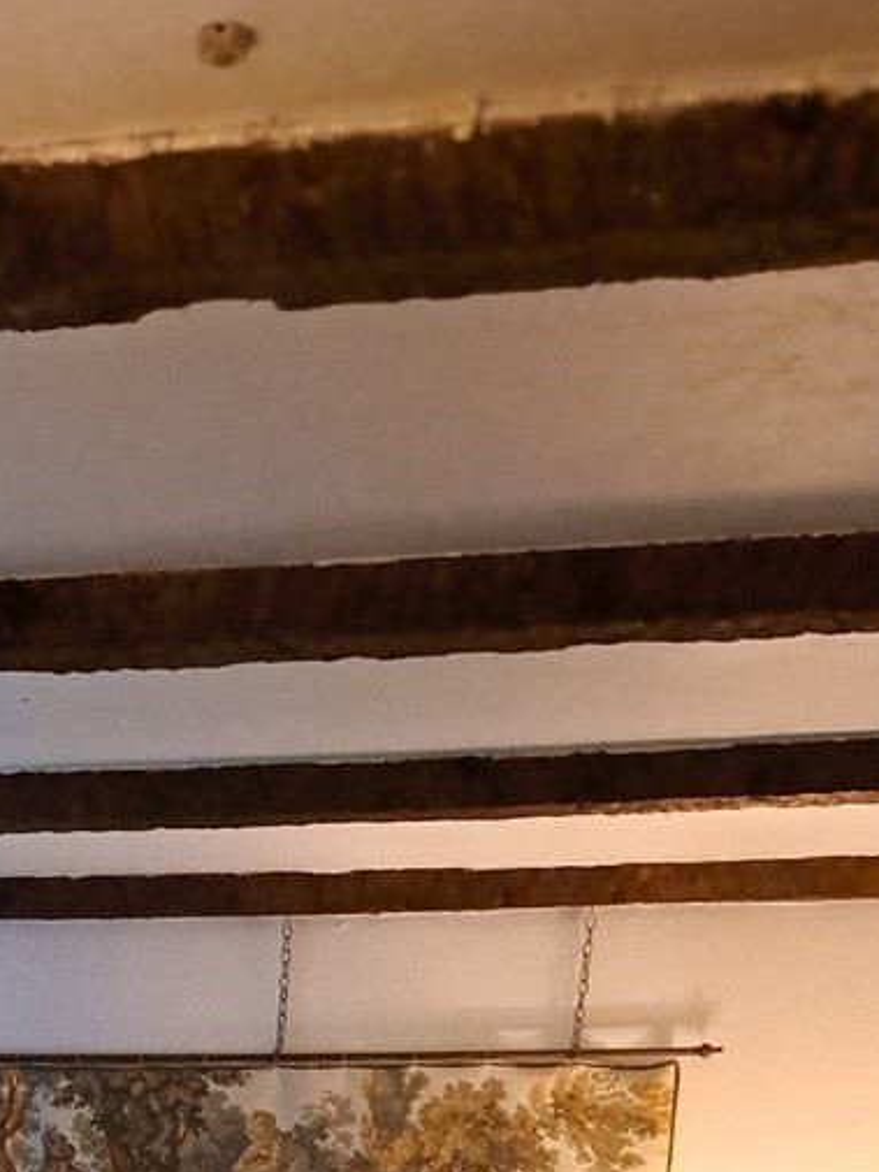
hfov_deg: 19.6
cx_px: 16
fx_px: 2471
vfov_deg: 23.8
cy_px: 1481
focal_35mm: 73
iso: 500
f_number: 1.8
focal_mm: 5.23
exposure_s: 1/24
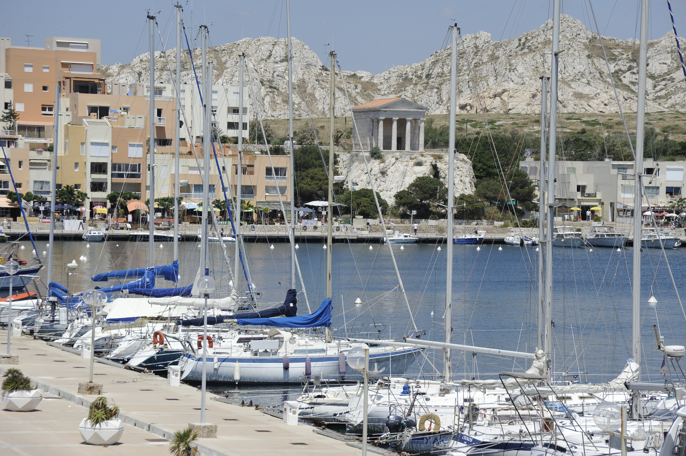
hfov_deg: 17.1
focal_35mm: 120
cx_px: 343
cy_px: 228
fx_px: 2285
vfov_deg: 11.4
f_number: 11
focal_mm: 120
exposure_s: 1/1000
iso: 500
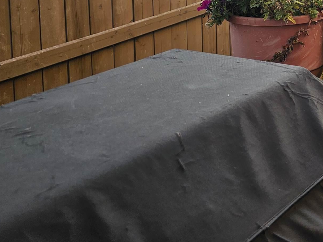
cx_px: 357
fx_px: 541
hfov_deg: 29.8
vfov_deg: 22.9
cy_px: -58
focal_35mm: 58
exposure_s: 1/180
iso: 12
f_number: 1.7
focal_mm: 6.3
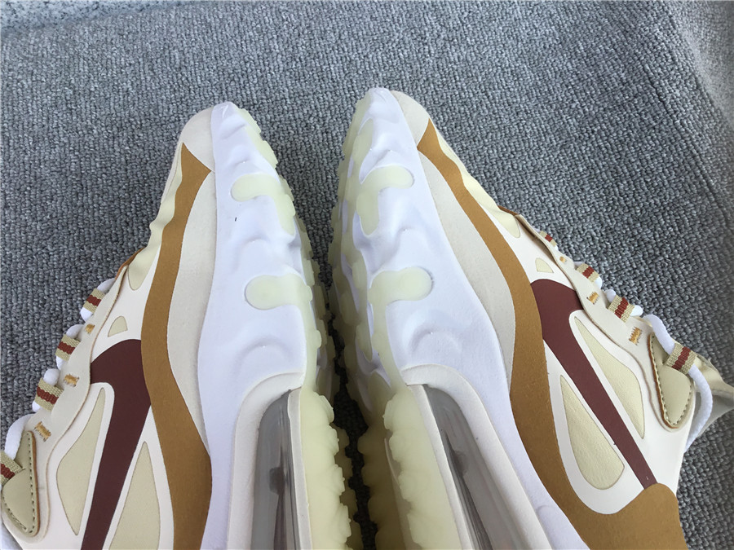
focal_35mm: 31
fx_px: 657
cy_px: 275
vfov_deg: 45.4
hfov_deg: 58.4
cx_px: 367
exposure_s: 1/436
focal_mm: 3.3
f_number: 2.4
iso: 25
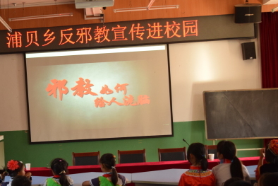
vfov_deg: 20.3
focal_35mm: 67
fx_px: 518
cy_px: 117
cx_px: 56
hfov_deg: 29.4
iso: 500
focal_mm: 22
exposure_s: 1/60
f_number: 4
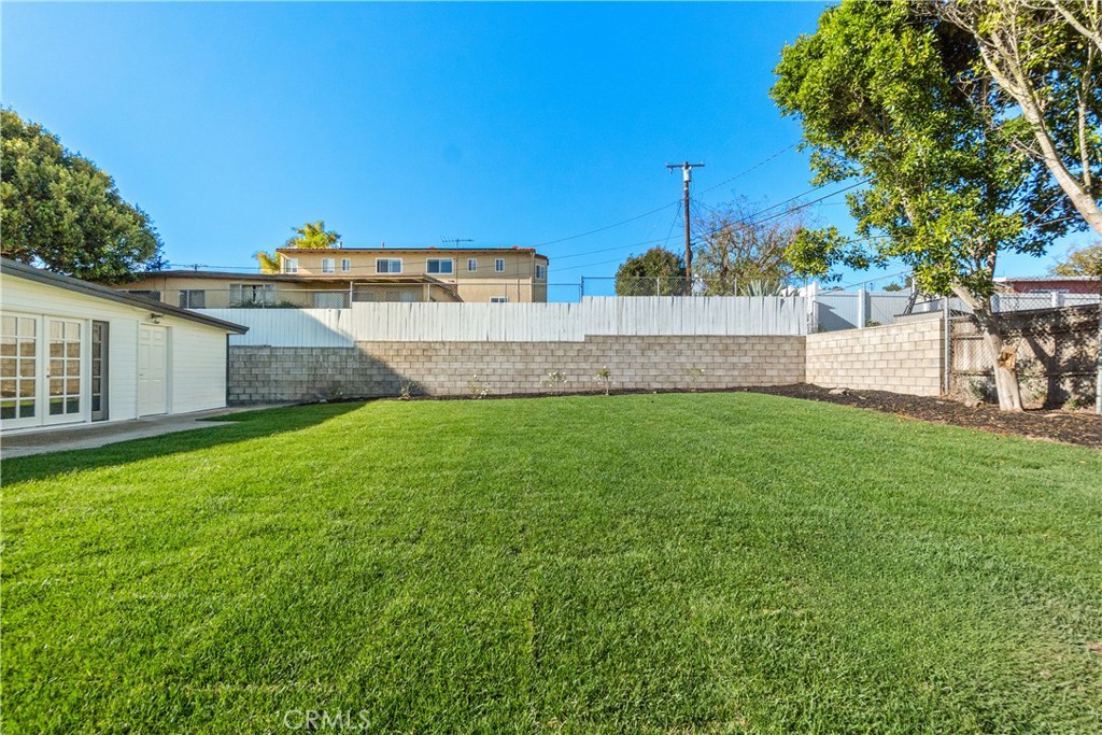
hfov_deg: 100.4
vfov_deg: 77.3
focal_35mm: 15
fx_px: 459
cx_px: 551
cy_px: 368
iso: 400
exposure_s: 1/1000
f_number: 8
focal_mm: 10
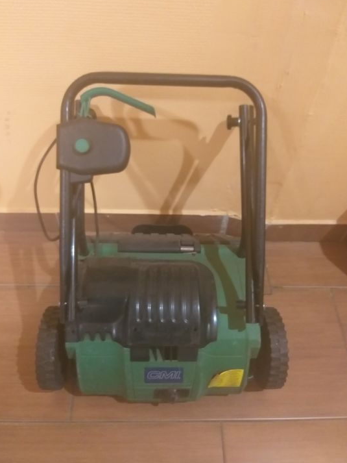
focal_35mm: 28
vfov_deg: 63.4
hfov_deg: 49.8
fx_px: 374
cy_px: 229
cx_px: 169
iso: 500
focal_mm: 3.93
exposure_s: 1/17
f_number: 1.7
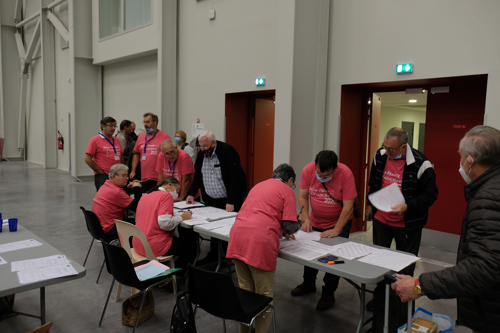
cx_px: 250
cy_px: 166
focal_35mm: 27
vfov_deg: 47.9
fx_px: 375
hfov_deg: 67.4
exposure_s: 1/30
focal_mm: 18
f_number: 3.5
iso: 1250
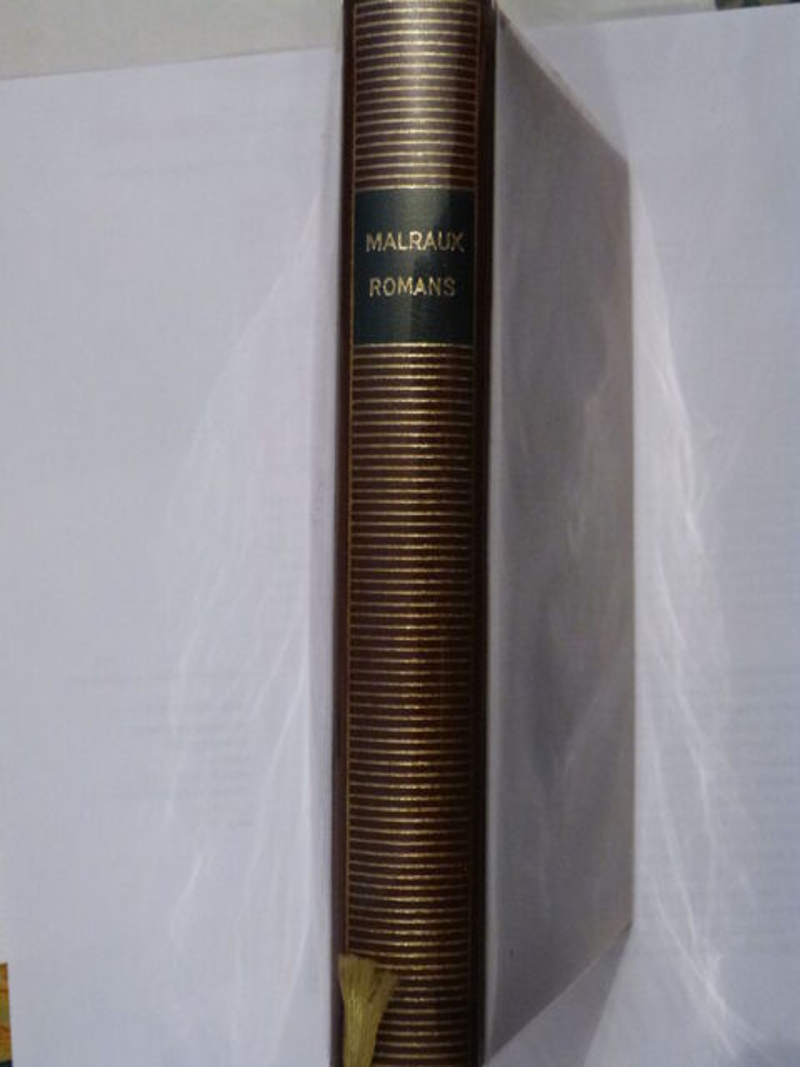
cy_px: 534
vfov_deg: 42.9
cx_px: 400
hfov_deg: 32.9
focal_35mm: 44
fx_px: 1356
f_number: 3.2
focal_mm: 7.9
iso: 800
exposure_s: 1/15
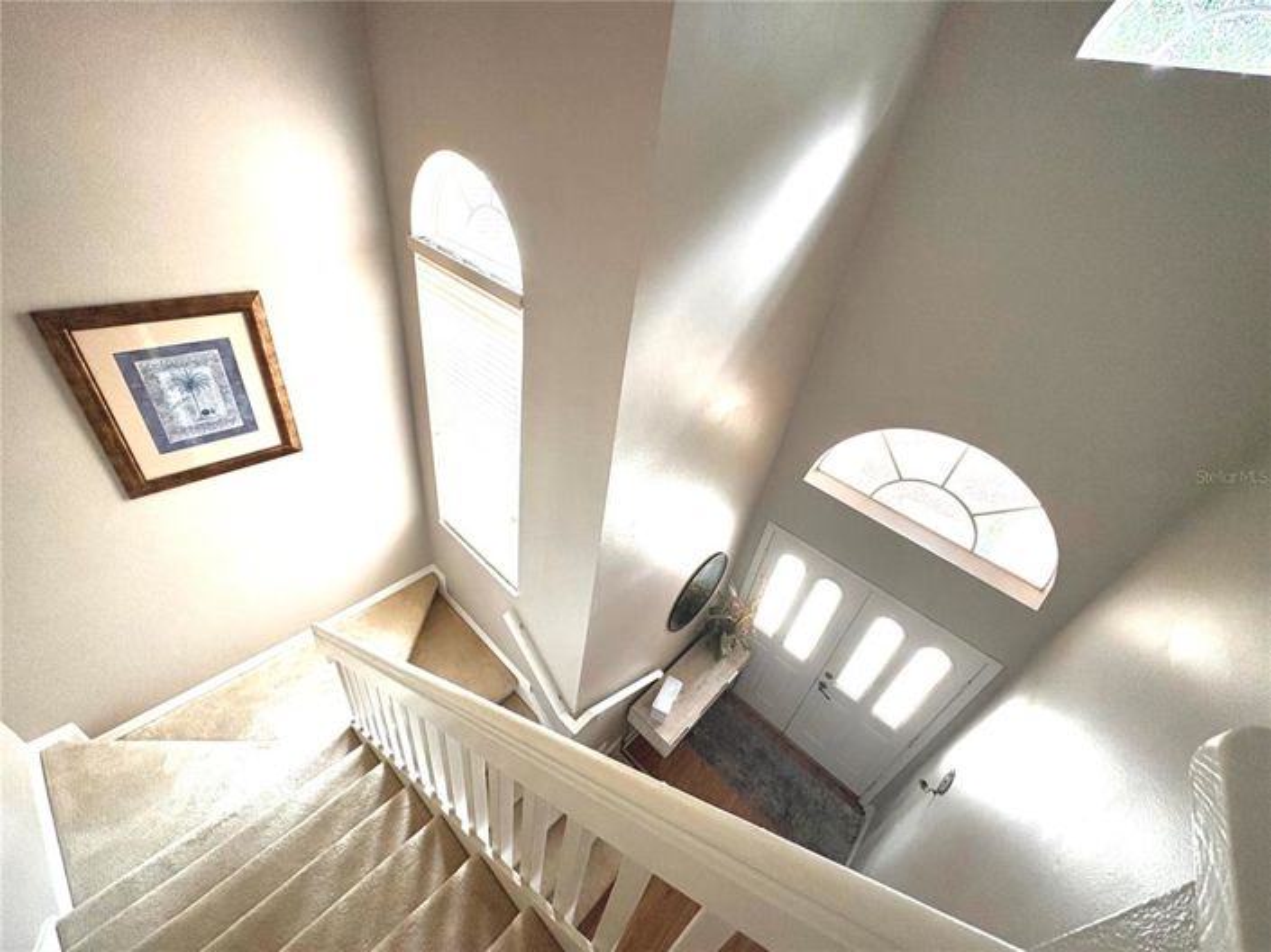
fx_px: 514
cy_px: 476
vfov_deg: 85.6
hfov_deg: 102.1
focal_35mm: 14
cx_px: 636
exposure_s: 1/99
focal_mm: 2.22
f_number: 2.2
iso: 250
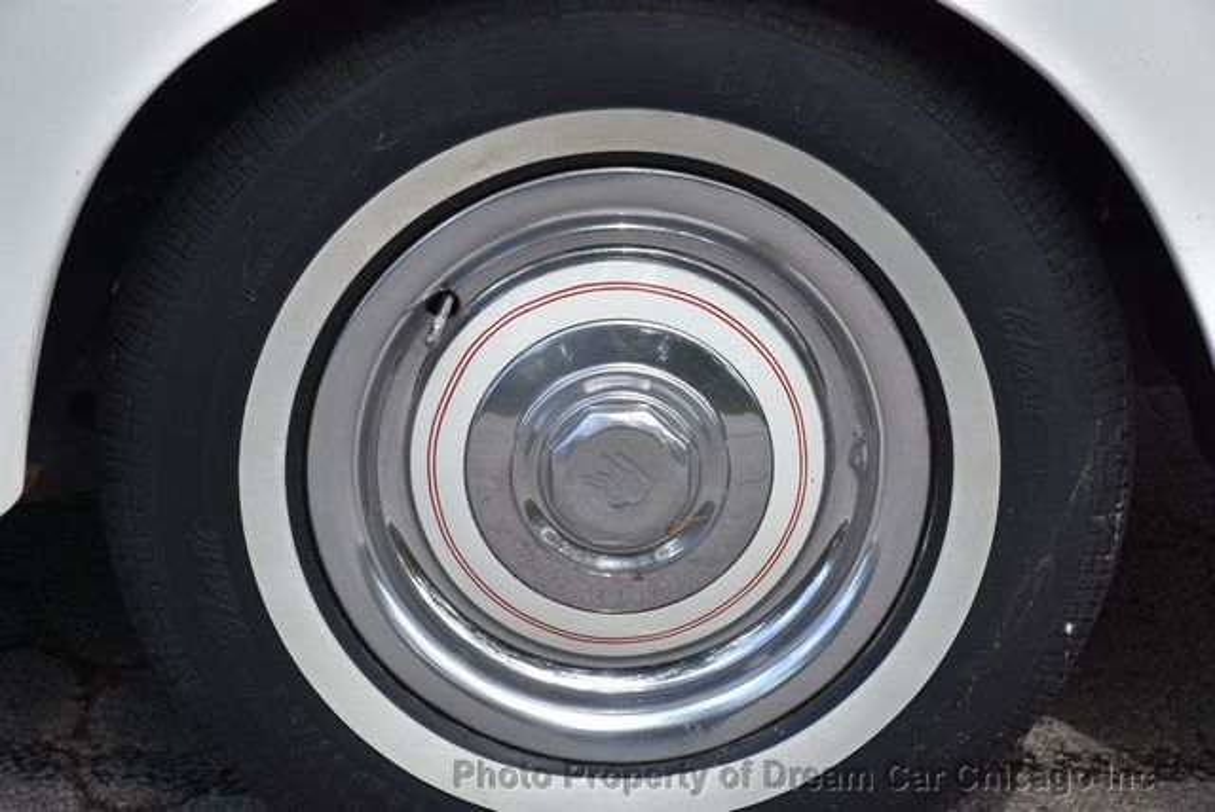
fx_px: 3800
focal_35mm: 112
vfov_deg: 12.2
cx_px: 608
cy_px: 406
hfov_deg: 18.2
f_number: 8
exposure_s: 1/500
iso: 320
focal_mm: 75
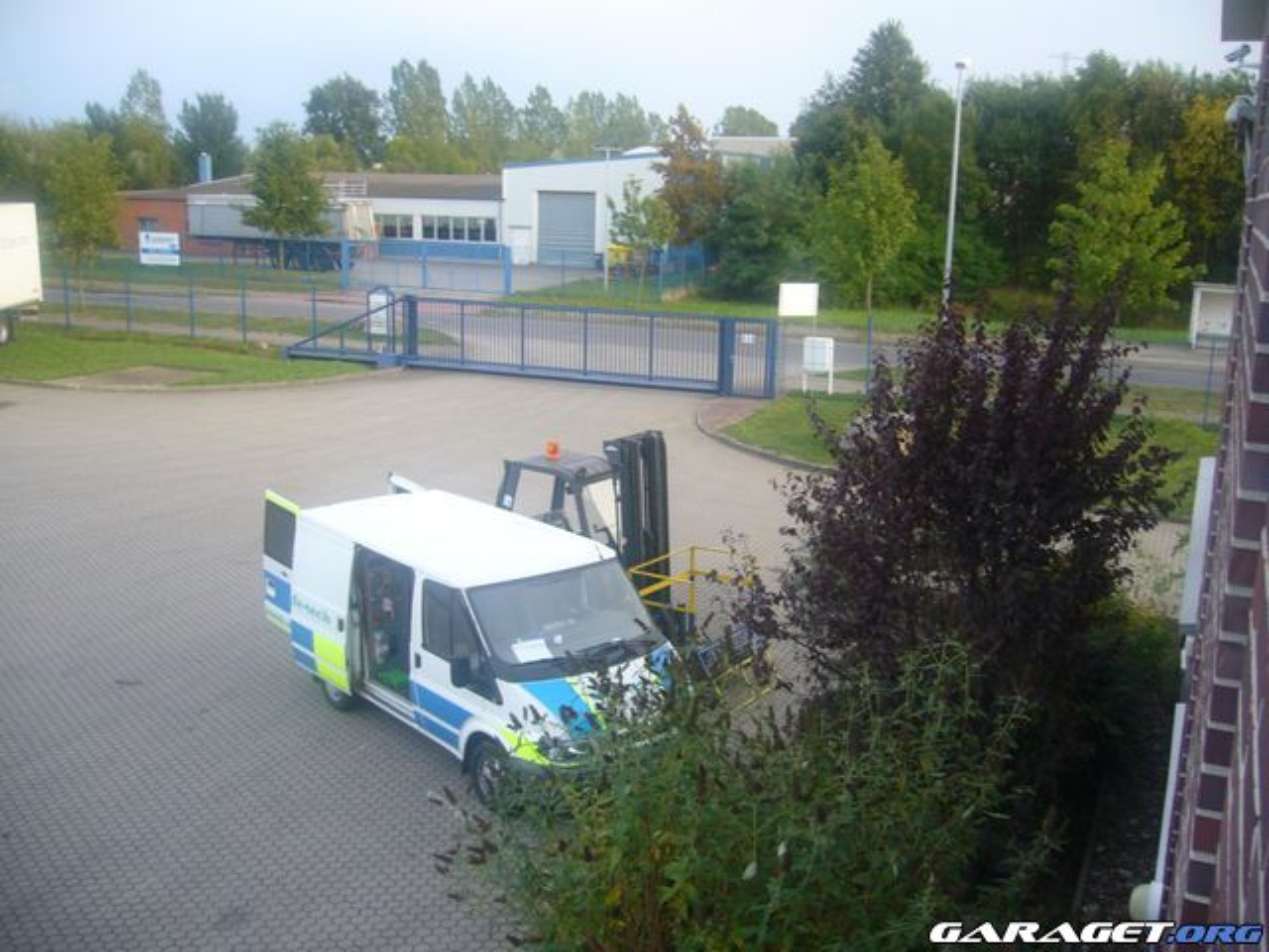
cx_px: 634
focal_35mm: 35
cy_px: 476
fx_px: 1283
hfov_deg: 52.6
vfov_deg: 40.7
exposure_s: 1/125
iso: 80
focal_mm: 5.8
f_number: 2.8
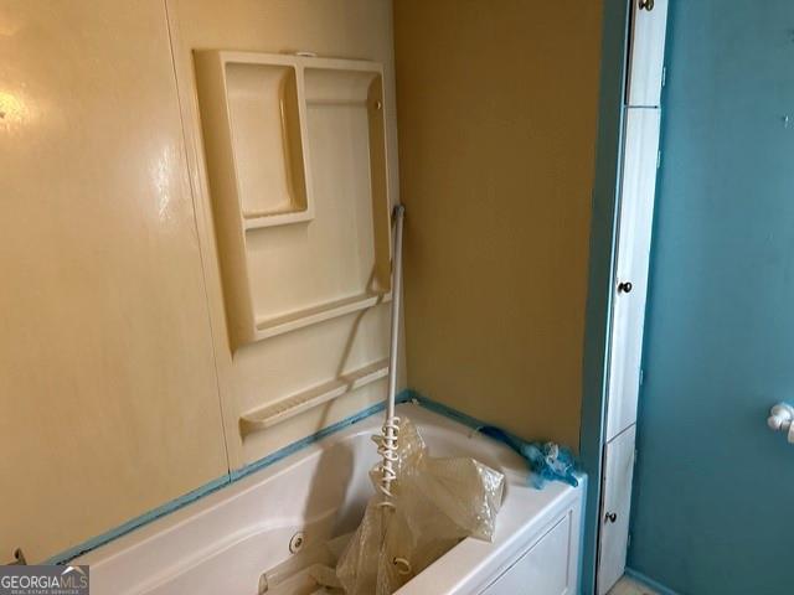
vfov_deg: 56.8
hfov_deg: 71.6
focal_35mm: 24
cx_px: 397
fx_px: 550
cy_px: 298
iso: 320
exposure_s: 1/60
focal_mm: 6.86
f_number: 1.78
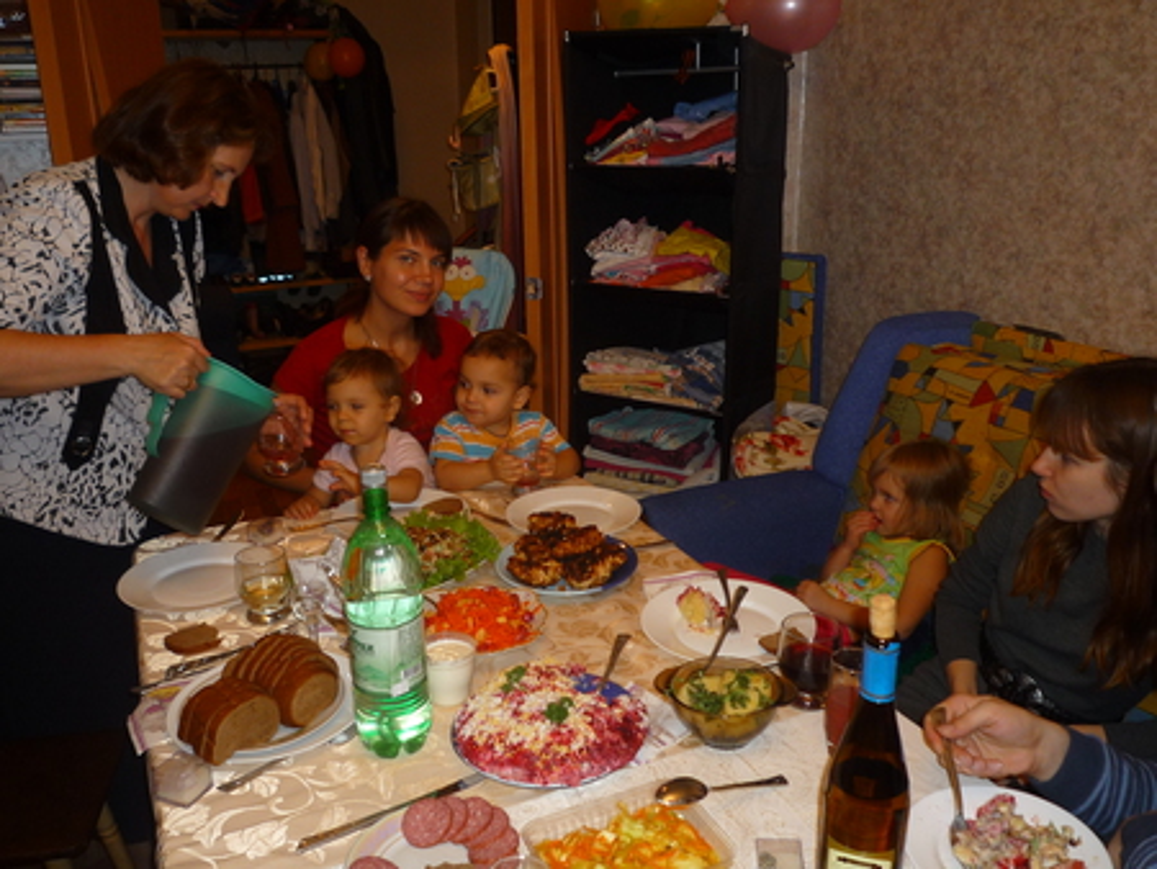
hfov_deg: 61.6
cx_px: 578
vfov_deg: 48.3
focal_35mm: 29
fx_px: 970
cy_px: 434
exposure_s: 1/30
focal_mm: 4.4
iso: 100
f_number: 2.8
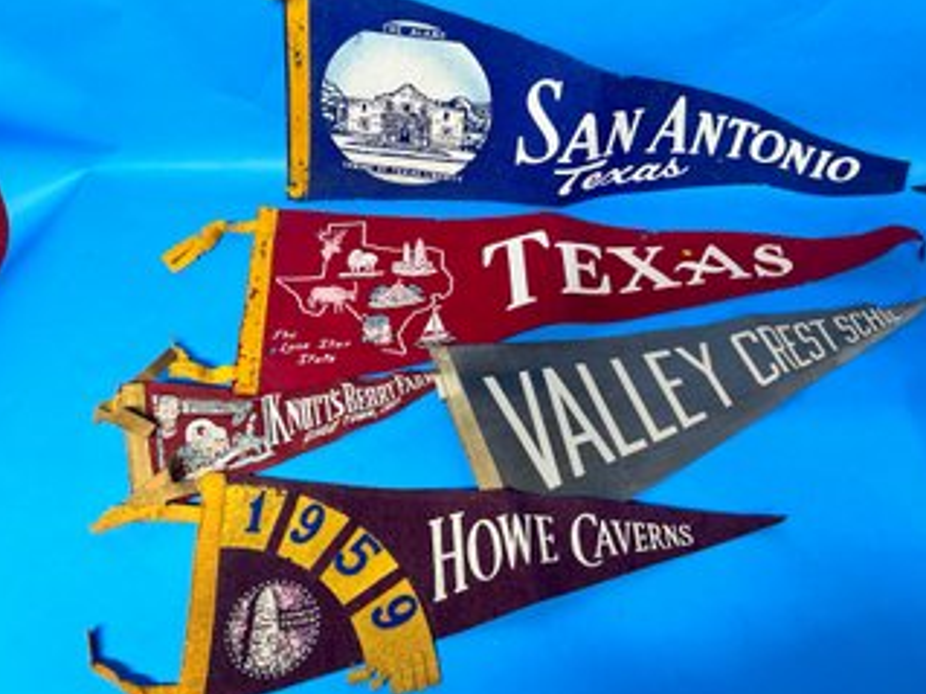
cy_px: 344
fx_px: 749
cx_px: 480
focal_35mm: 28
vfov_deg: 49.7
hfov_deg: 63.4
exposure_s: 1/60
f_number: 1.5
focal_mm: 5.7
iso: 80
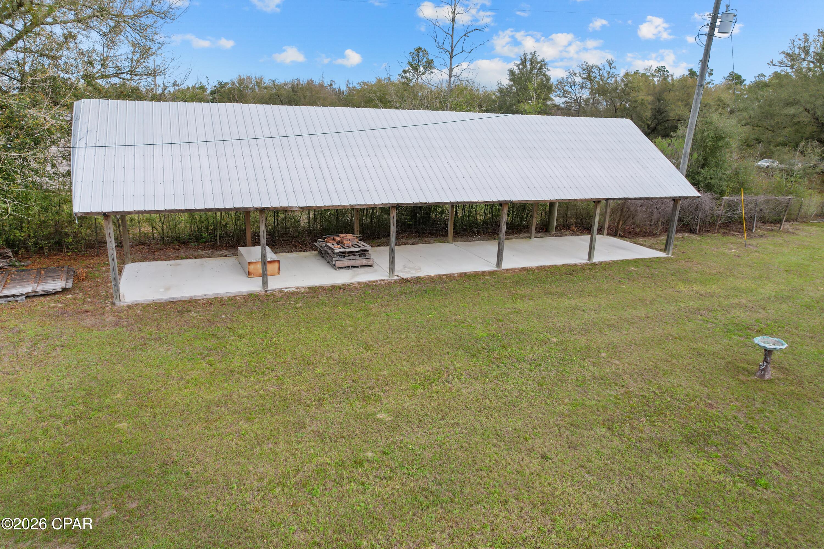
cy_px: 274
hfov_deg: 78.6
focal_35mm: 22
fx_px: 504
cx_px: 412
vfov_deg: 57.2
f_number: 2.8
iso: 110
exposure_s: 1/730
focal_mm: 8.38
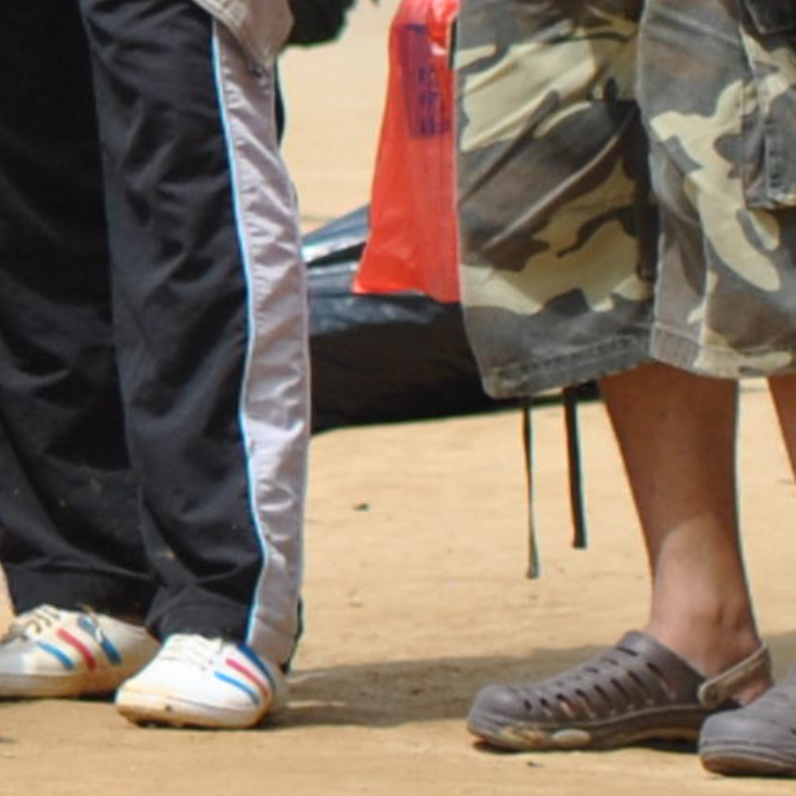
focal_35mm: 706
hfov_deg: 2.5
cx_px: -1618
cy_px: -255
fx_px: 18367
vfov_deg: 2.5
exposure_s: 1/500
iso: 125
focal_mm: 70
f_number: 5.6
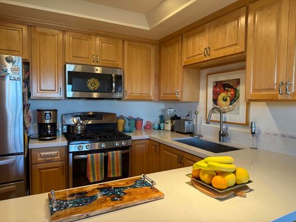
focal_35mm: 24
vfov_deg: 56.8
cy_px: 111
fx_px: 205
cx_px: 148
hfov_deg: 71.6
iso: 200
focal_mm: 6.76
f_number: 1.78
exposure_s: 1/120
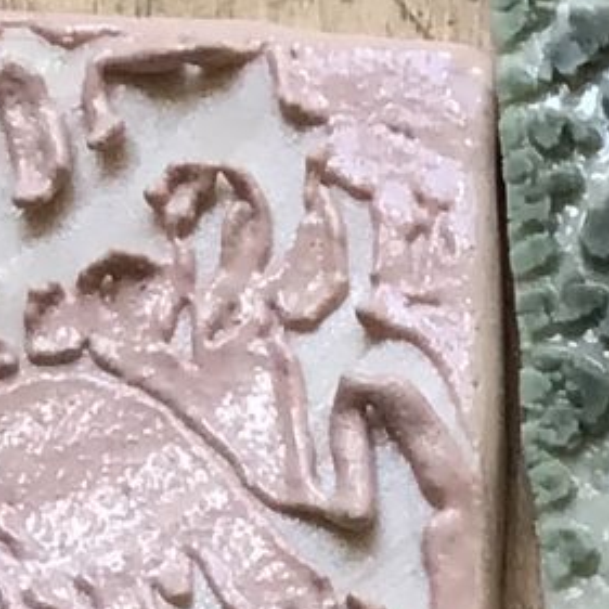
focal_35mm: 250
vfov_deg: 5.8
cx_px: 1530
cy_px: 2581
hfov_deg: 6.6
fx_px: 4976
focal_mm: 3.3
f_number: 2.4
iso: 25
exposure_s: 1/100
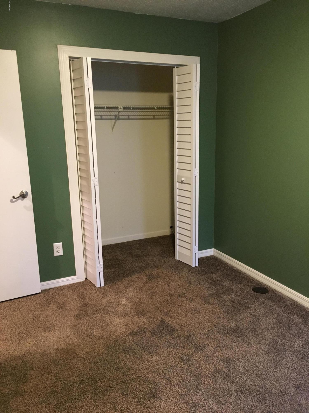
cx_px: 154
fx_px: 345
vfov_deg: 61.7
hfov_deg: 48.2
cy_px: 206
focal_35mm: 29
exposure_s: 1/17
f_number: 2.2
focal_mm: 4.15
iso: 200
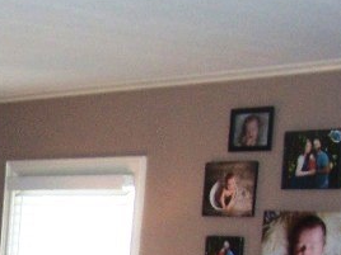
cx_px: -230
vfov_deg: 10.9
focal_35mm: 130
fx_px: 1281
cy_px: 410
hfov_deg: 13.8
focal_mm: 5.6
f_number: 2.7
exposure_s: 1/60
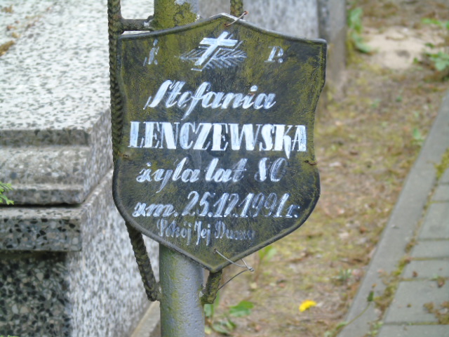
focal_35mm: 243
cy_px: 168
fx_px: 3152
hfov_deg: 8.1
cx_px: 224
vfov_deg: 6.1
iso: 160
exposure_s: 1/125
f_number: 4.8
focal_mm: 43
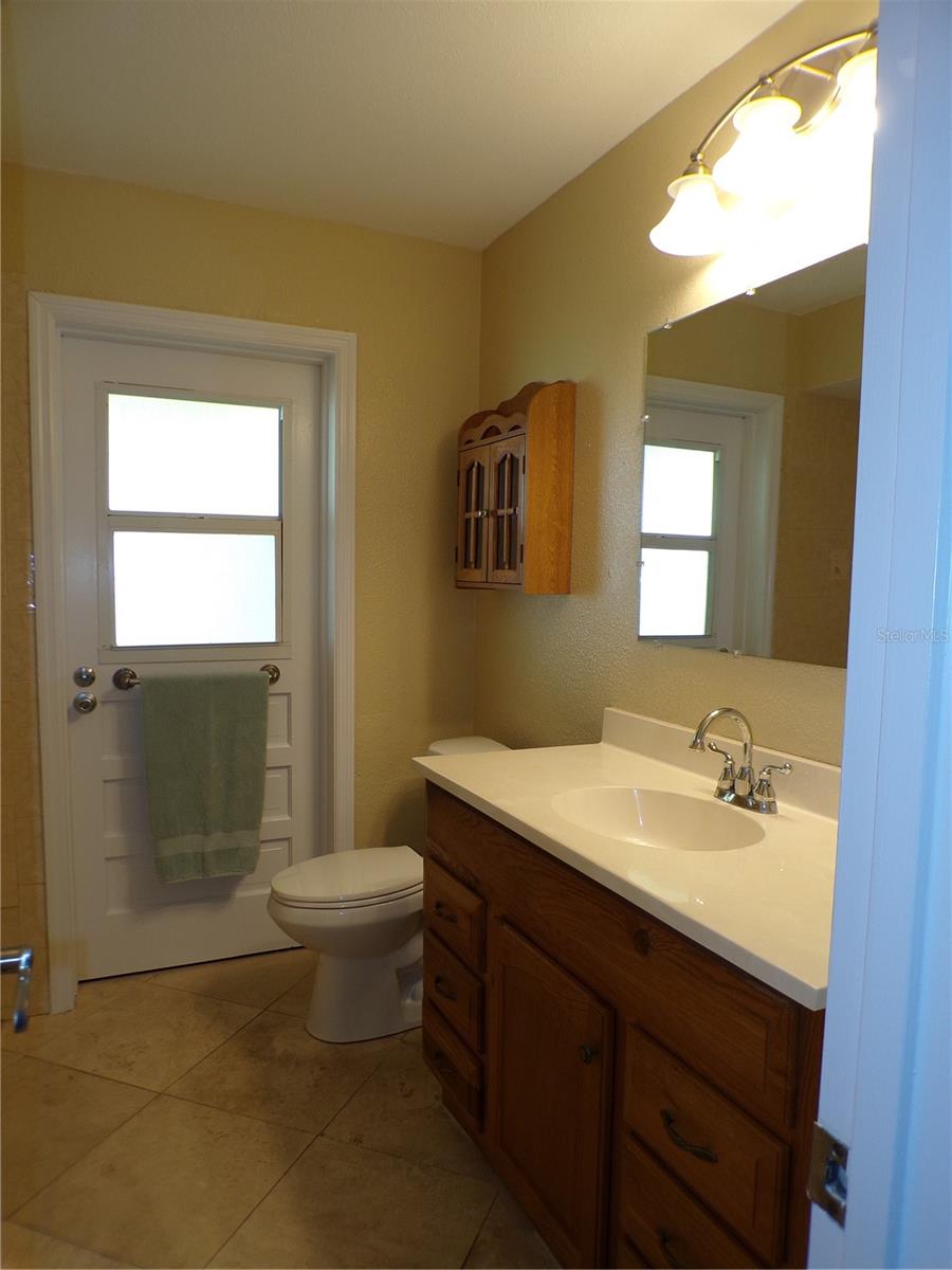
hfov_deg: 56.8
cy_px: 635
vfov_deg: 71.6
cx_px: 476
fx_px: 880
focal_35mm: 24
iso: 123
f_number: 3
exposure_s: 1/34
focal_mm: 4.3
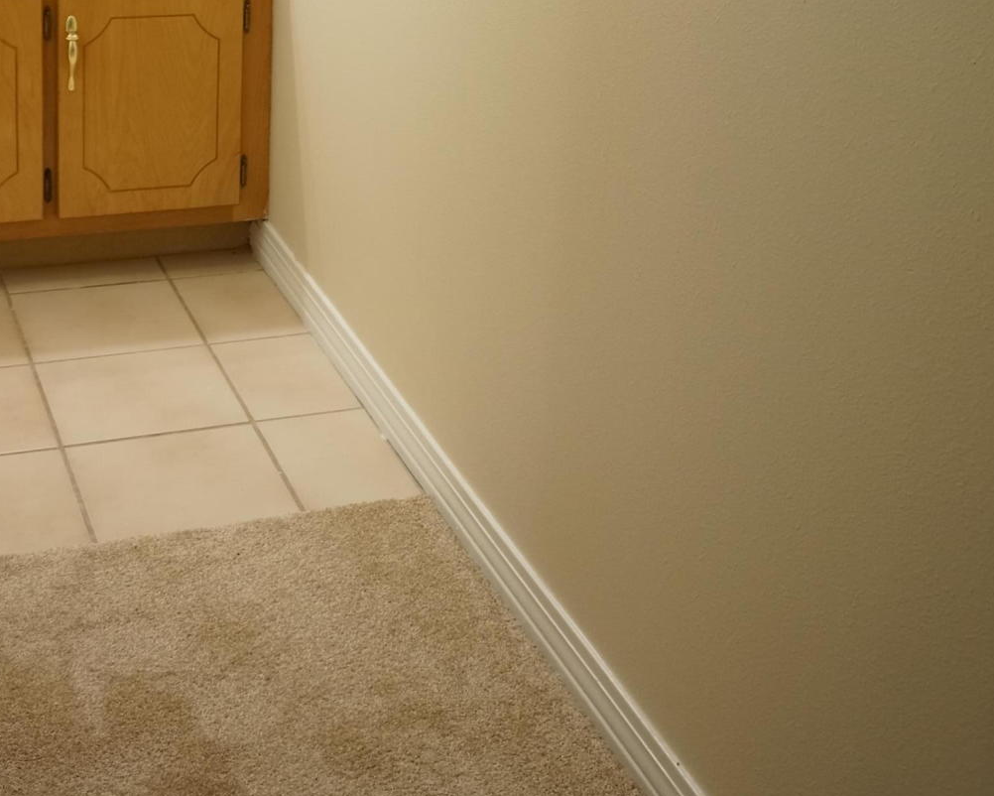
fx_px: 1707
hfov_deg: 32.4
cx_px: 414
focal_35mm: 58
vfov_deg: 25.1
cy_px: 15
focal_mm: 21
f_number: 4
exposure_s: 1/250
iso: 1250
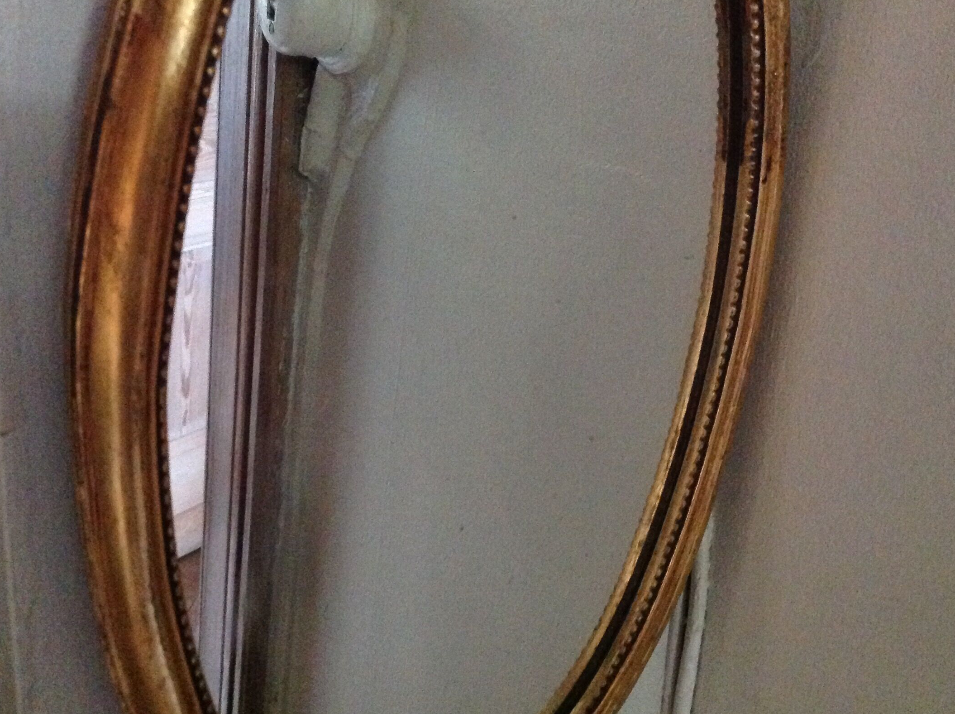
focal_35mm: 43
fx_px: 1185
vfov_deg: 33.5
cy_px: 364
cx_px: 458
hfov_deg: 43.9
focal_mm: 4.28
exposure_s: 1/15
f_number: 2.4
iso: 800
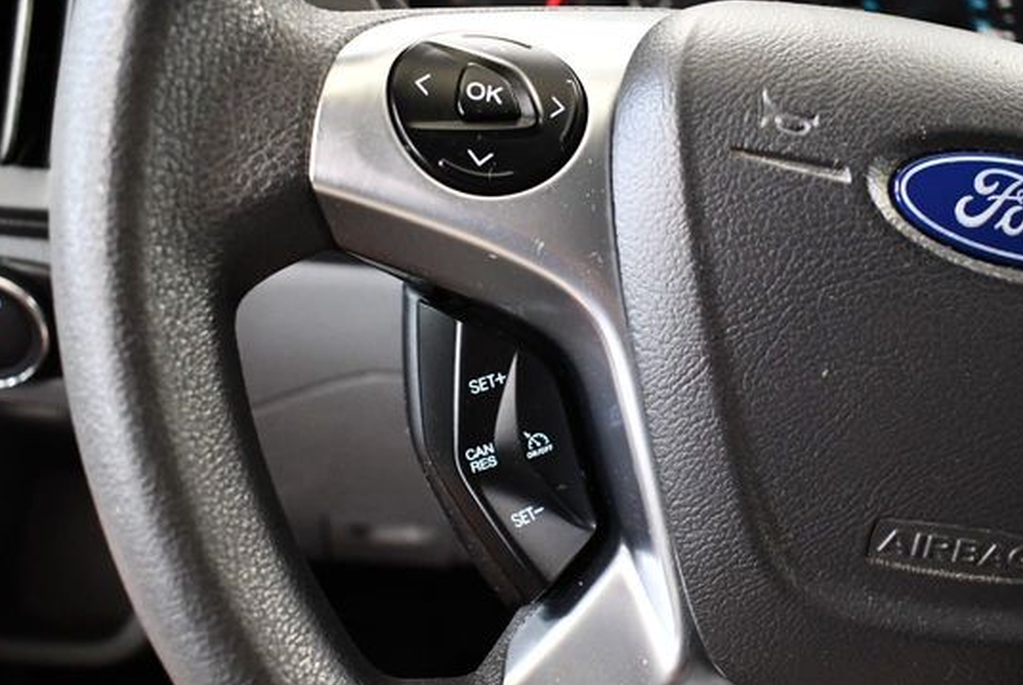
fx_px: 1224
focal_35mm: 43
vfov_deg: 31.3
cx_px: 590
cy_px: 354
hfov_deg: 45.2
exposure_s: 1/80
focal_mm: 18
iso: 3200
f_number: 3.5
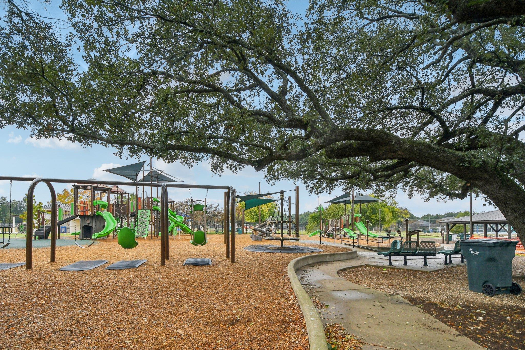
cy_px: 175
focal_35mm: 15
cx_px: 262
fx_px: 219
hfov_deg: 100.4
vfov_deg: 77.3
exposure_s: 1/200
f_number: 5
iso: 400
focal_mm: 10
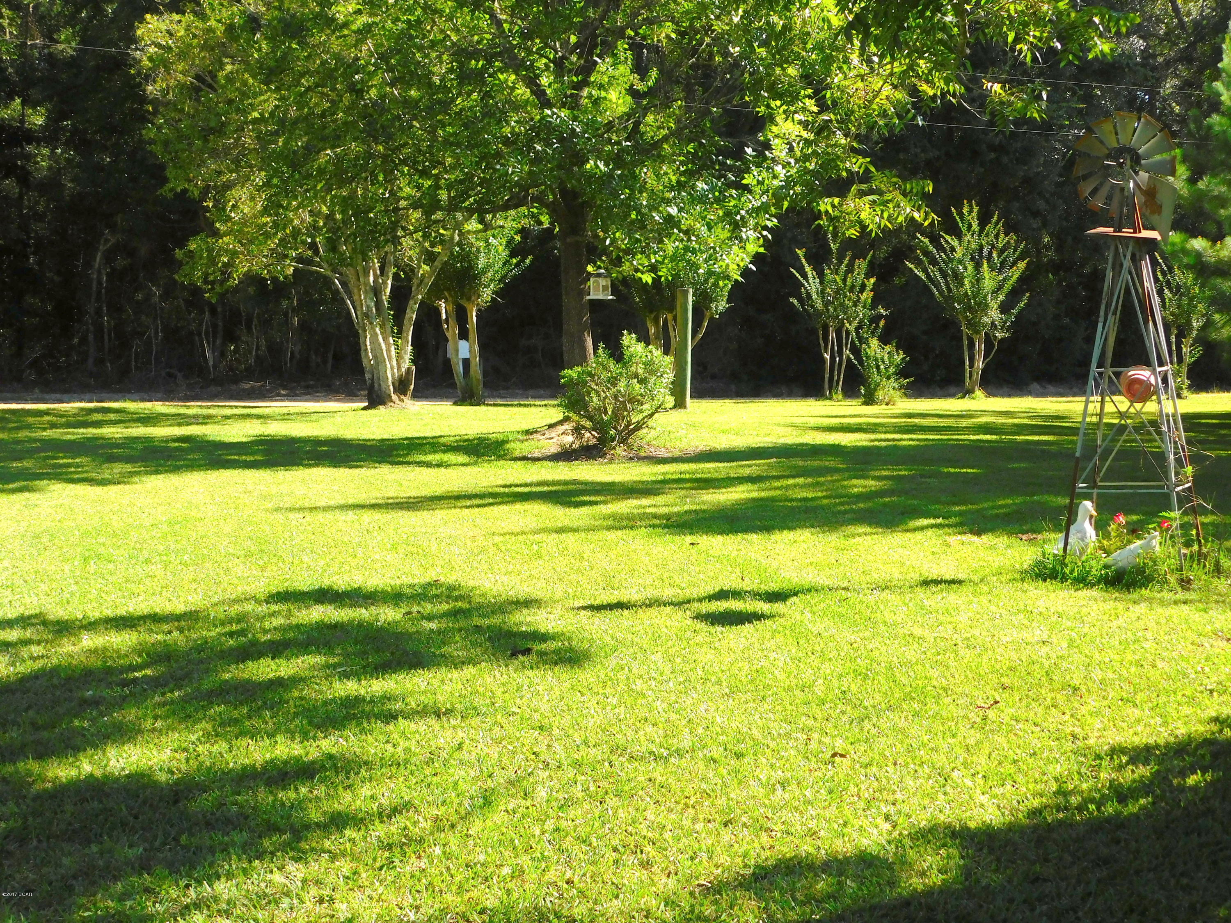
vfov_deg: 28.6
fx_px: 1814
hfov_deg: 37.5
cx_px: 616
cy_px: 462
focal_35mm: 51
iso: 125
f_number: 3.8
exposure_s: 1/640
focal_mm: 9
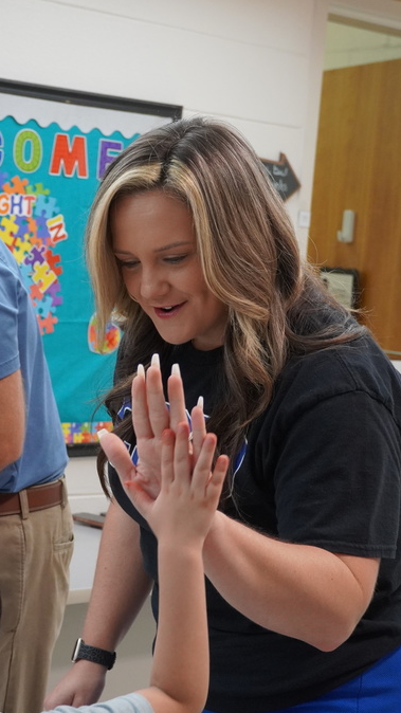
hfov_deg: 15.1
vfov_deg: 26.9
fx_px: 1490
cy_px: 358
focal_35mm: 79
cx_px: 26
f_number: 4.5
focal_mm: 33
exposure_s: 1/160
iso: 1600
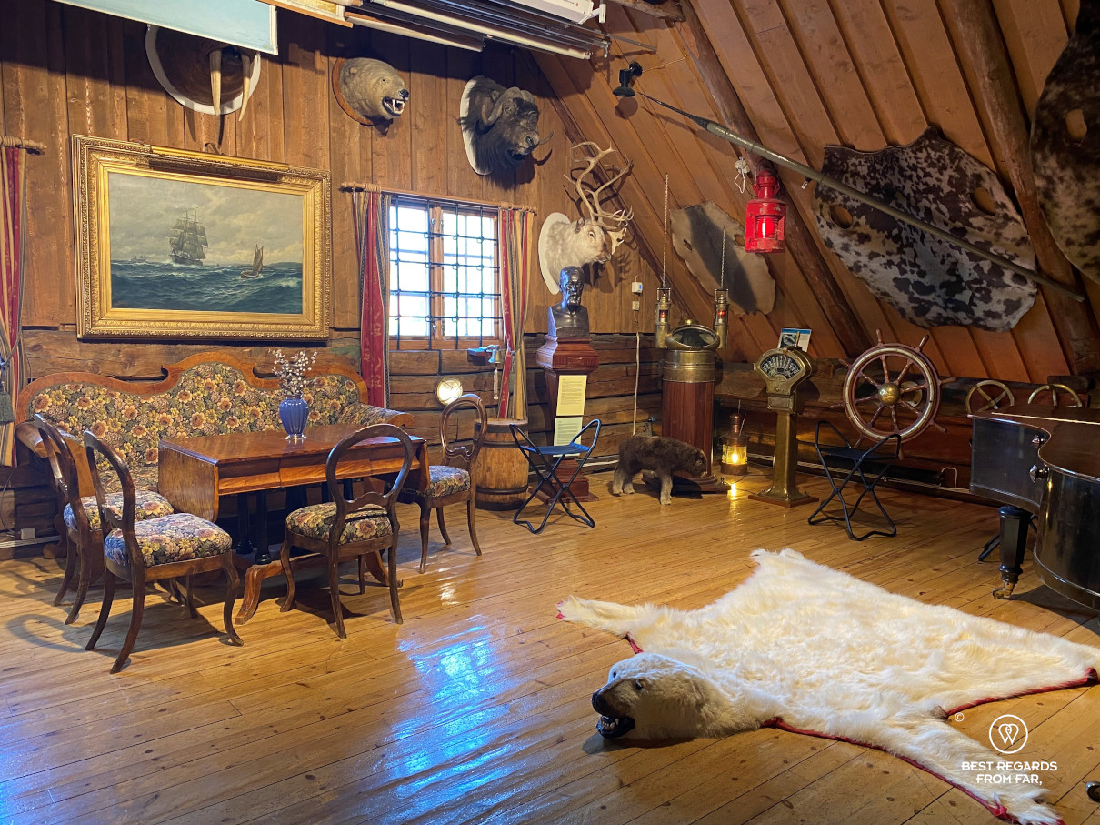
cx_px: 550
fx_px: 826
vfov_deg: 53.0
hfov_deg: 67.3
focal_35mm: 26
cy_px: 412
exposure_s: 1/50
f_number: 1.8
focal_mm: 4.25
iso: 160
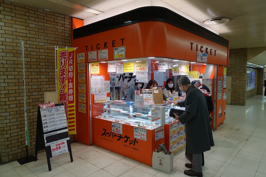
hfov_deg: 73.8
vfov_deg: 53.1
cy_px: 88
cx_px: 133
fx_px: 177
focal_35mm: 24
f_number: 2.8
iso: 125
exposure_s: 1/50
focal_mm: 8.8
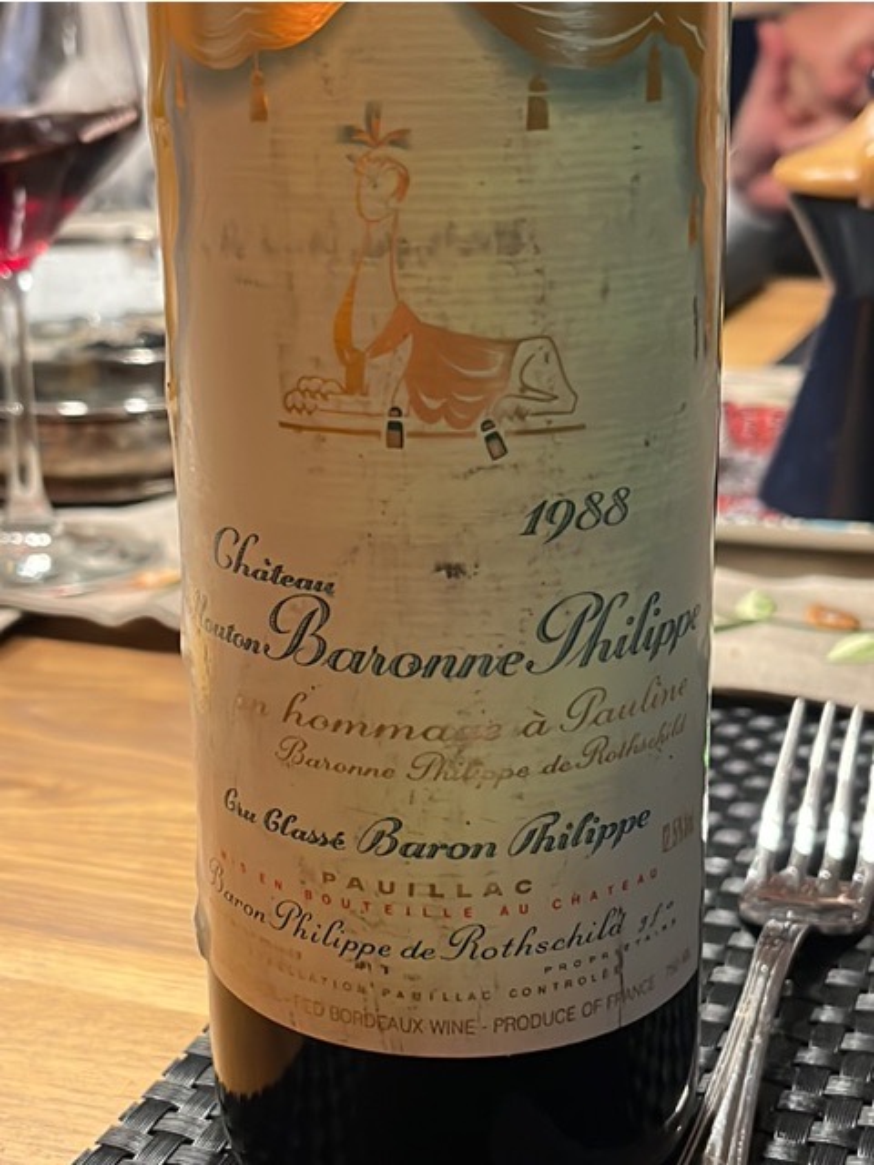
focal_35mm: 27
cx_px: 437
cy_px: 582
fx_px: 909
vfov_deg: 65.3
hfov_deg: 51.4
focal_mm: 5.1
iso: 500
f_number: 1.6
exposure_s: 1/50
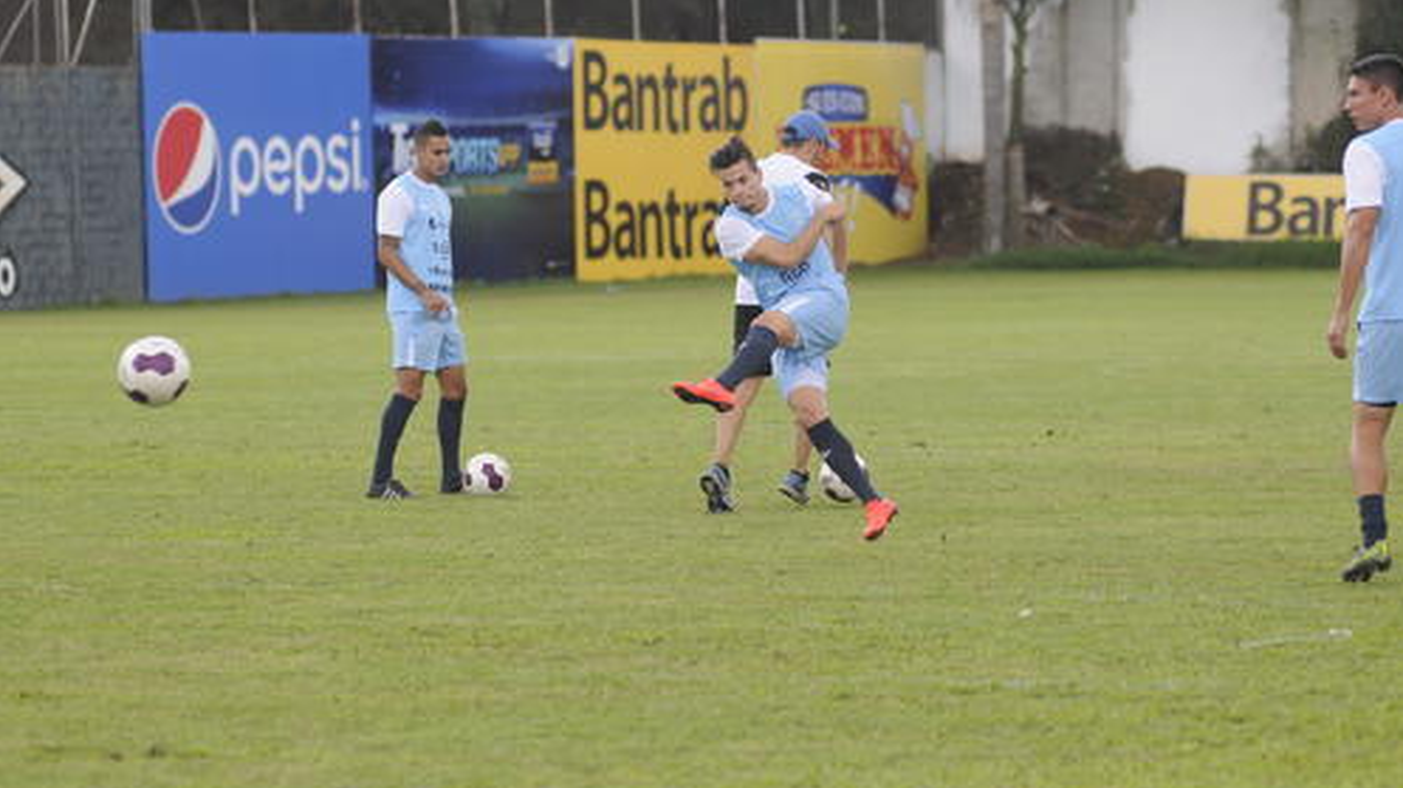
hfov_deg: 10.9
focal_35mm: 198
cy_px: 350
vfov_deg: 6.1
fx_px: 7345
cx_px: 703
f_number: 3.5
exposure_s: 1/1250
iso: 320
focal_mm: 125
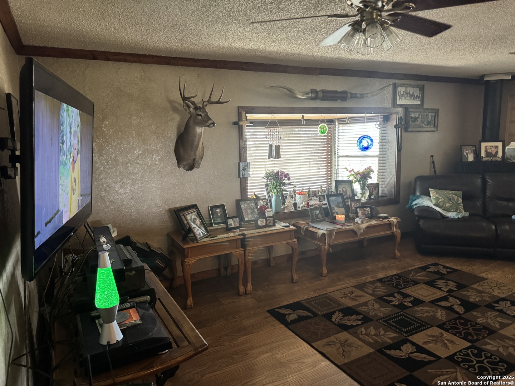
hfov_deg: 71.6
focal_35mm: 24
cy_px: 193
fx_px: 357
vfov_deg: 56.8
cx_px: 258
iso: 800
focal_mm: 6.76
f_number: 1.78
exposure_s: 1/40
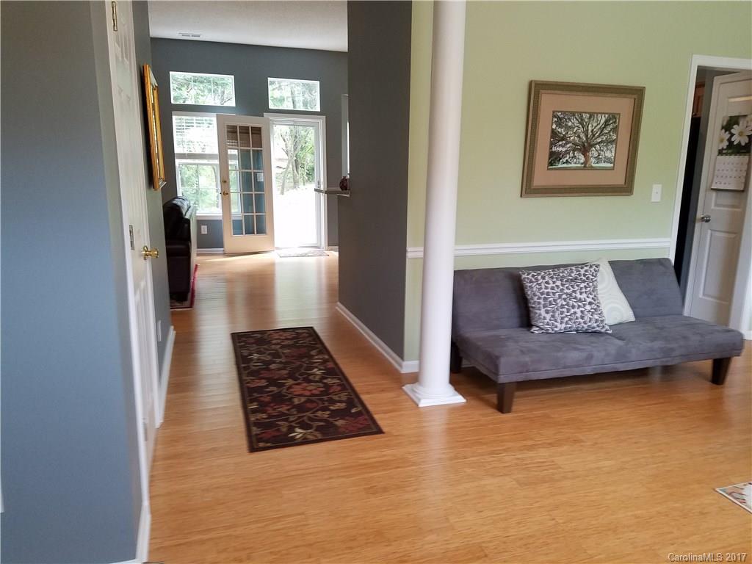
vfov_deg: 53.1
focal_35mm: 26
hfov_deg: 67.3
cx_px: 376
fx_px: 565
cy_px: 282
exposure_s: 1/60
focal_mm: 4.2
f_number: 1.7
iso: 160
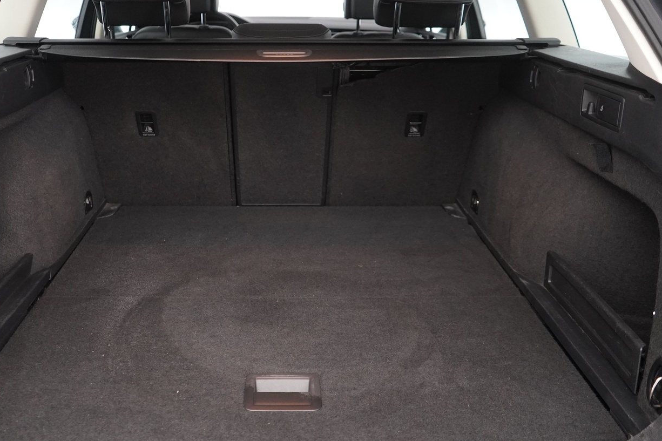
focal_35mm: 37
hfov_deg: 51.7
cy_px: 212
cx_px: 283
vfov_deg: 35.9
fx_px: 680
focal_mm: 28
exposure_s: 1/60
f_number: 3.5
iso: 4000
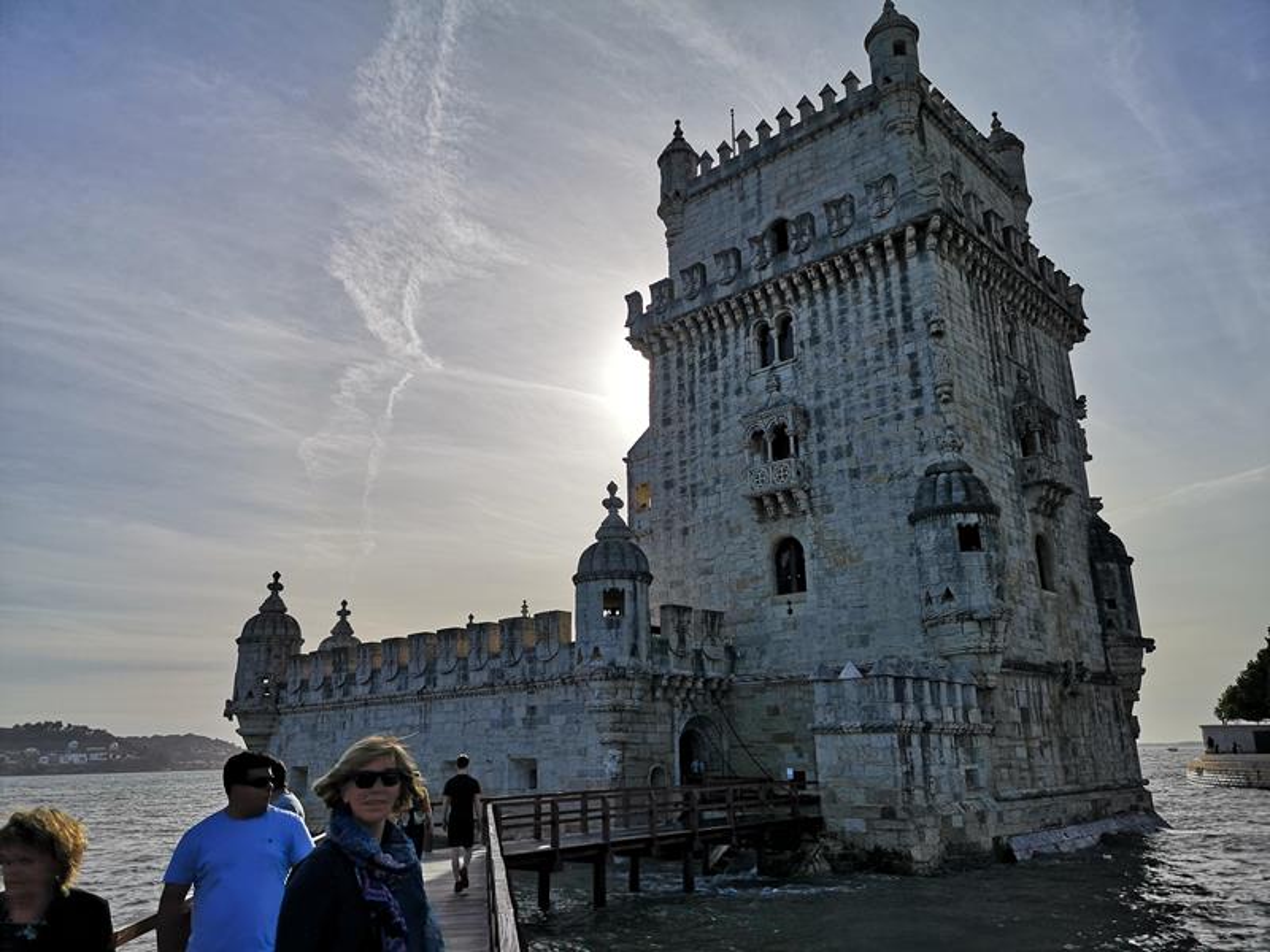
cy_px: 476
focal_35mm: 27
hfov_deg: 65.3
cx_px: 635
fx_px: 991
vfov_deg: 51.4
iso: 50
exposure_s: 1/8000
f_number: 1.8
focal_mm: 3.95
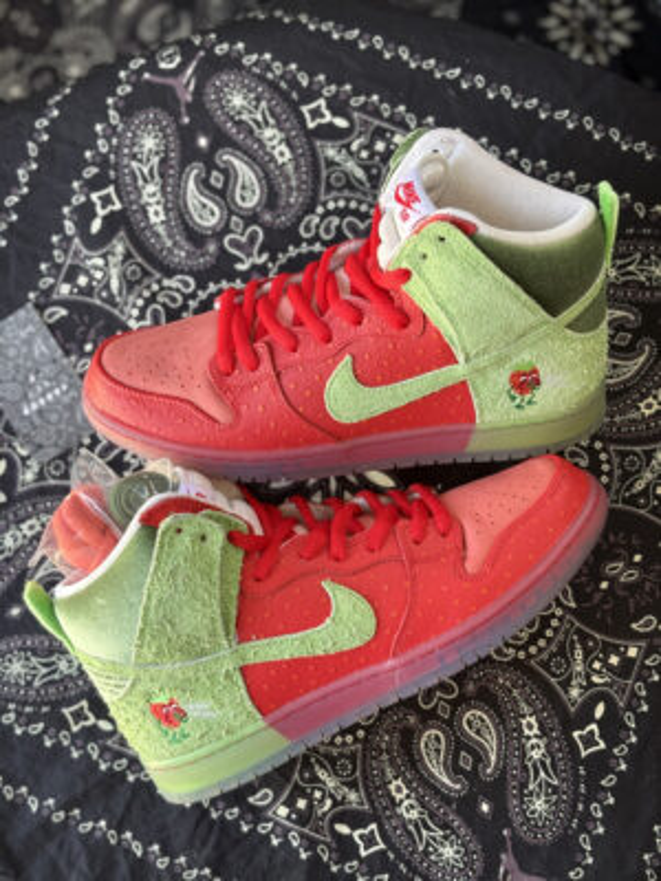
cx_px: 330
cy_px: 440
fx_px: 1324
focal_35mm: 52
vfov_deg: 36.8
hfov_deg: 28.0
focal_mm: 5.96
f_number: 1.6
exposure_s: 1/60
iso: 64
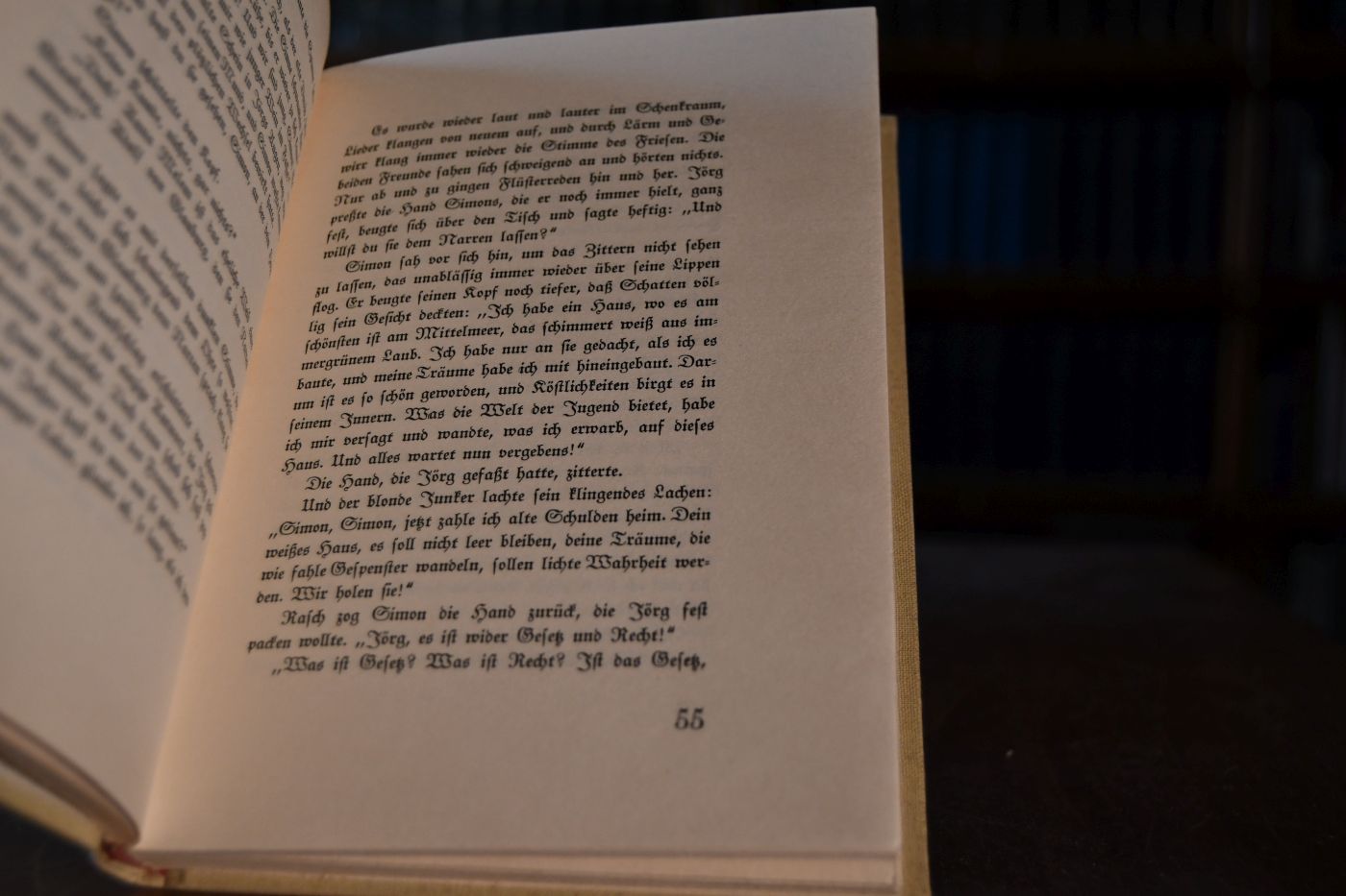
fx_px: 1682
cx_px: 673
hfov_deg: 43.6
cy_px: 448
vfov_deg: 29.9
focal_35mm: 45
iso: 640
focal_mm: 30
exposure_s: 1/250
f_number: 4.2
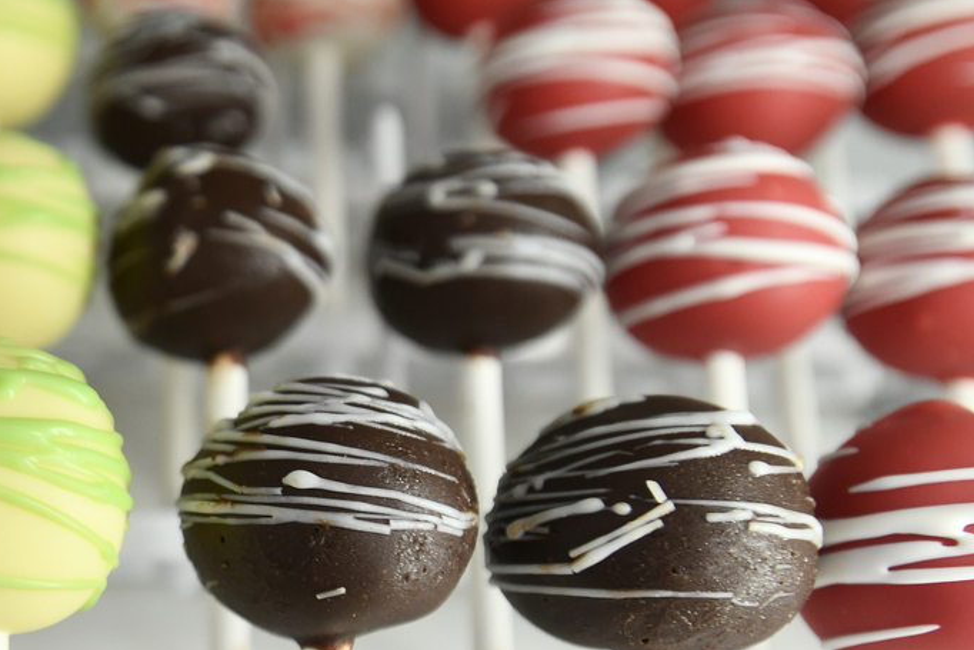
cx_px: -10
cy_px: 411
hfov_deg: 33.1
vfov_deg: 24.6
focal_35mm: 55
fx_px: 1488
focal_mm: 25
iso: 640
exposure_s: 1/60
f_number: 4
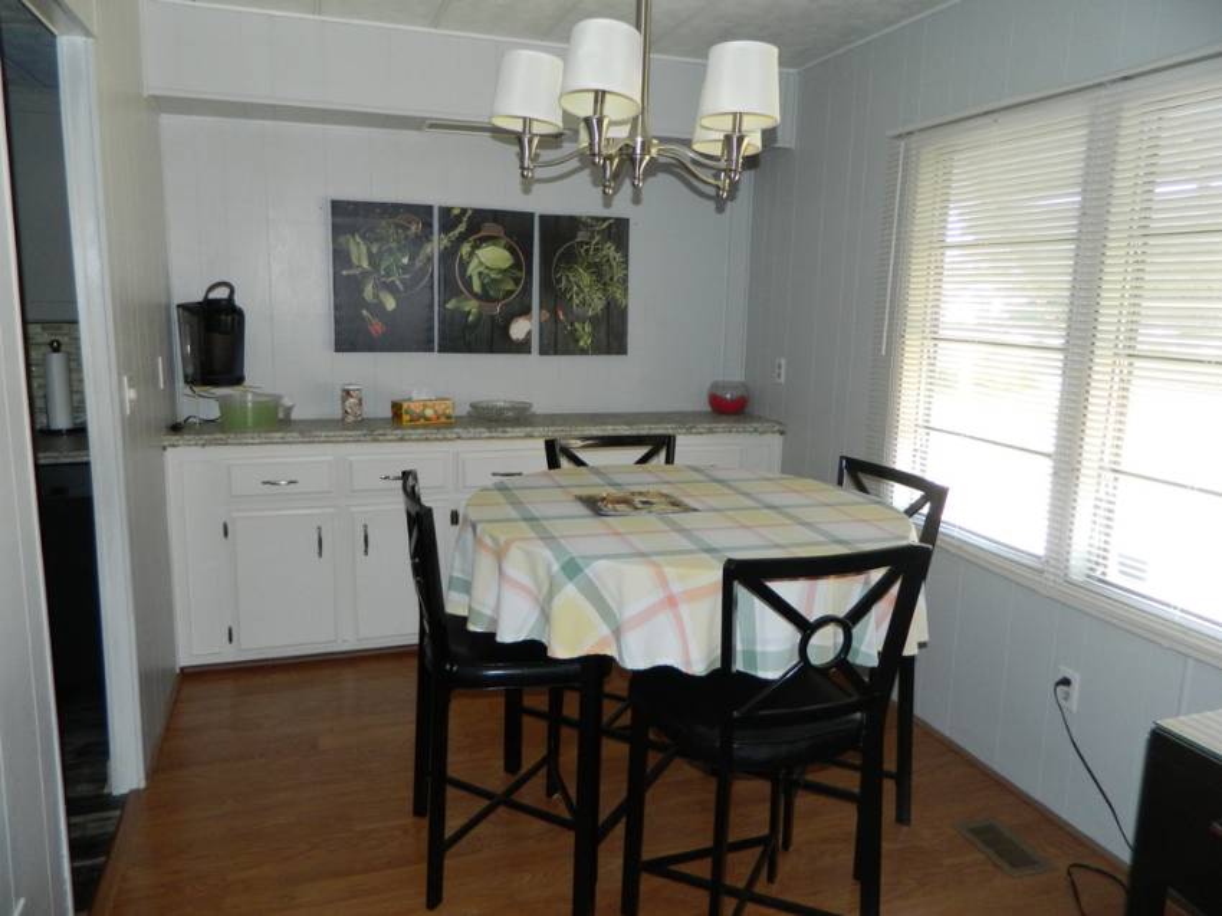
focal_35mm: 25
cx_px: 611
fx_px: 882
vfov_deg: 54.9
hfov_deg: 69.4
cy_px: 458
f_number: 3.1
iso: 200
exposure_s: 1/30
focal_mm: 4.5
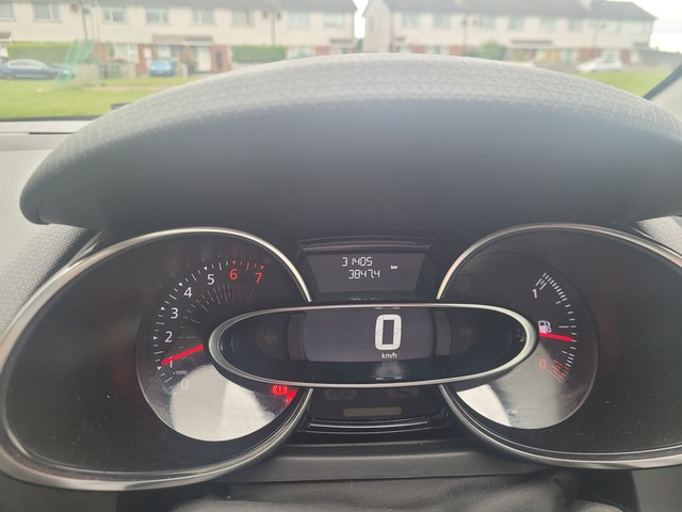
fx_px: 512
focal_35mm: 26
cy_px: 256
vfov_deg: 53.1
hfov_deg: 67.3
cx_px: 341
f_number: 1.8
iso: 160
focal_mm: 5.4
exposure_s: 1/100
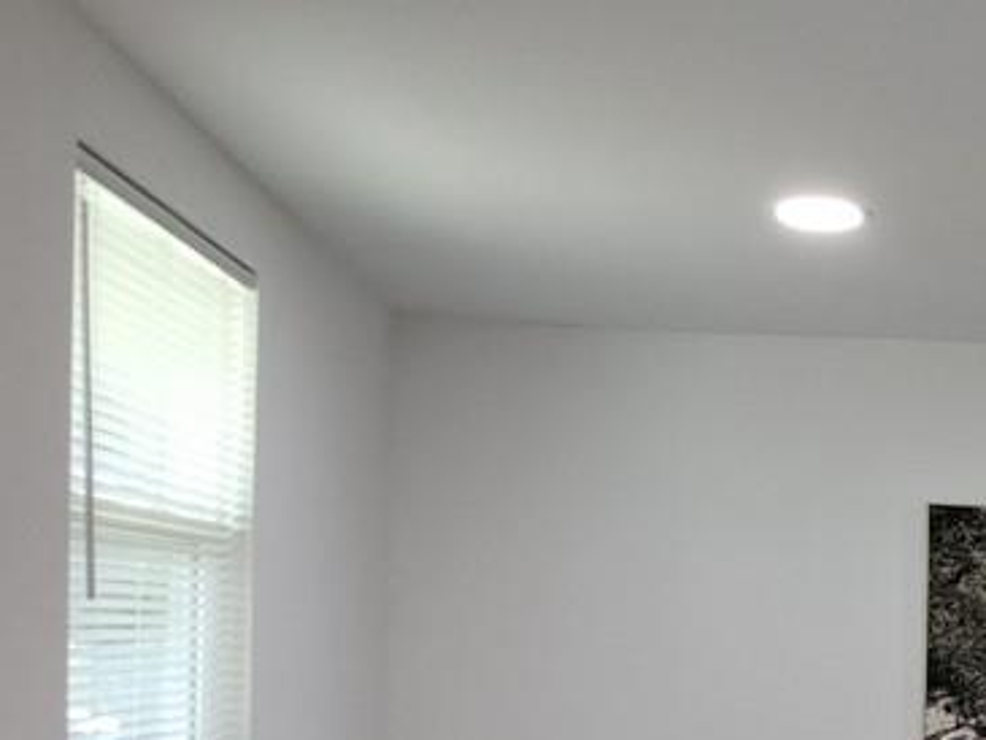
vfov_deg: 24.7
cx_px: 1340
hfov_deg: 27.2
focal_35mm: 57
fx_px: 1624
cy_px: 713
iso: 80
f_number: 2.2
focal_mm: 1.74
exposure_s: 1/40
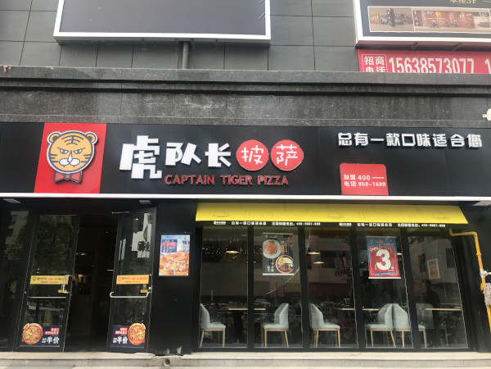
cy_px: 184
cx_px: 246
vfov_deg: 49.7
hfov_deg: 63.4
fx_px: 397
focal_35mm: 28
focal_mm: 3.99
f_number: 1.8
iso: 20
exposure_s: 1/267
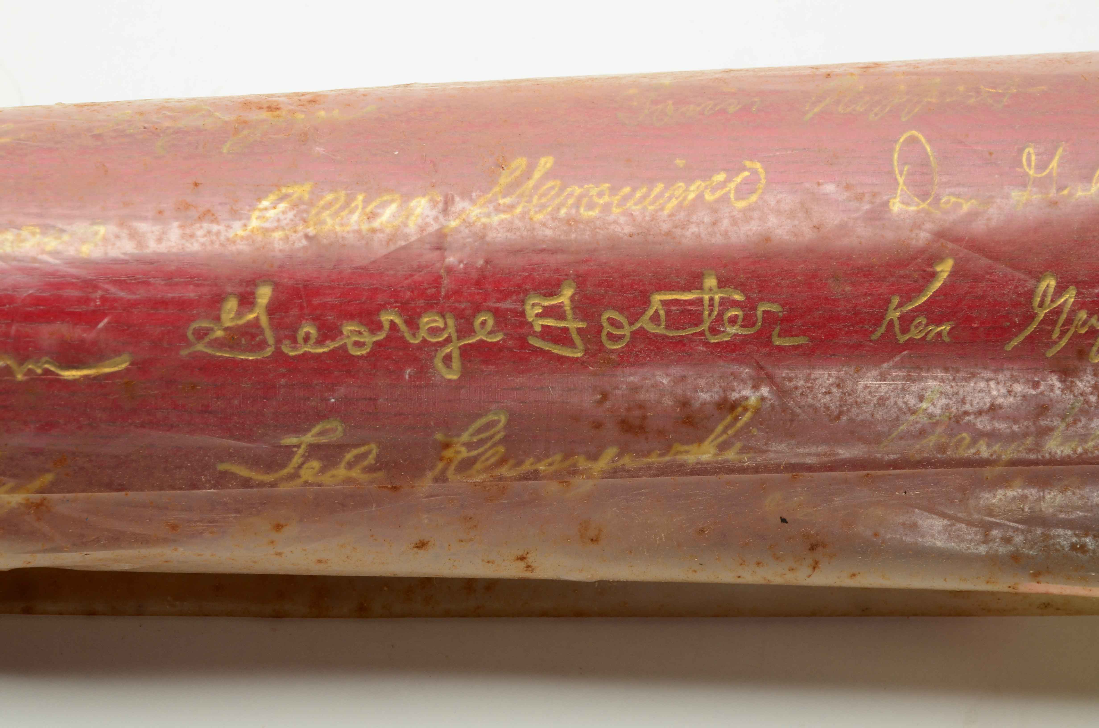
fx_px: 4798
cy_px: 364
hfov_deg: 13.1
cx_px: 550
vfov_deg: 8.7
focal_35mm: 158
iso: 200
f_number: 18
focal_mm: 105
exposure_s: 1/160
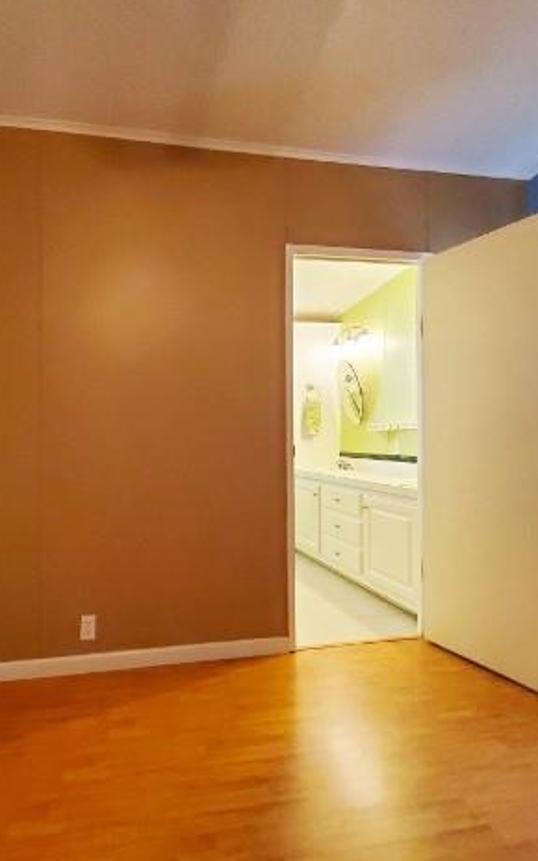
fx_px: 446
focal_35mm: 19
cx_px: 180
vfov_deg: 88.0
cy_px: 434
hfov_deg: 60.8
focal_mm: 1.8
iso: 400
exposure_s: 1/40
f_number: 2.2
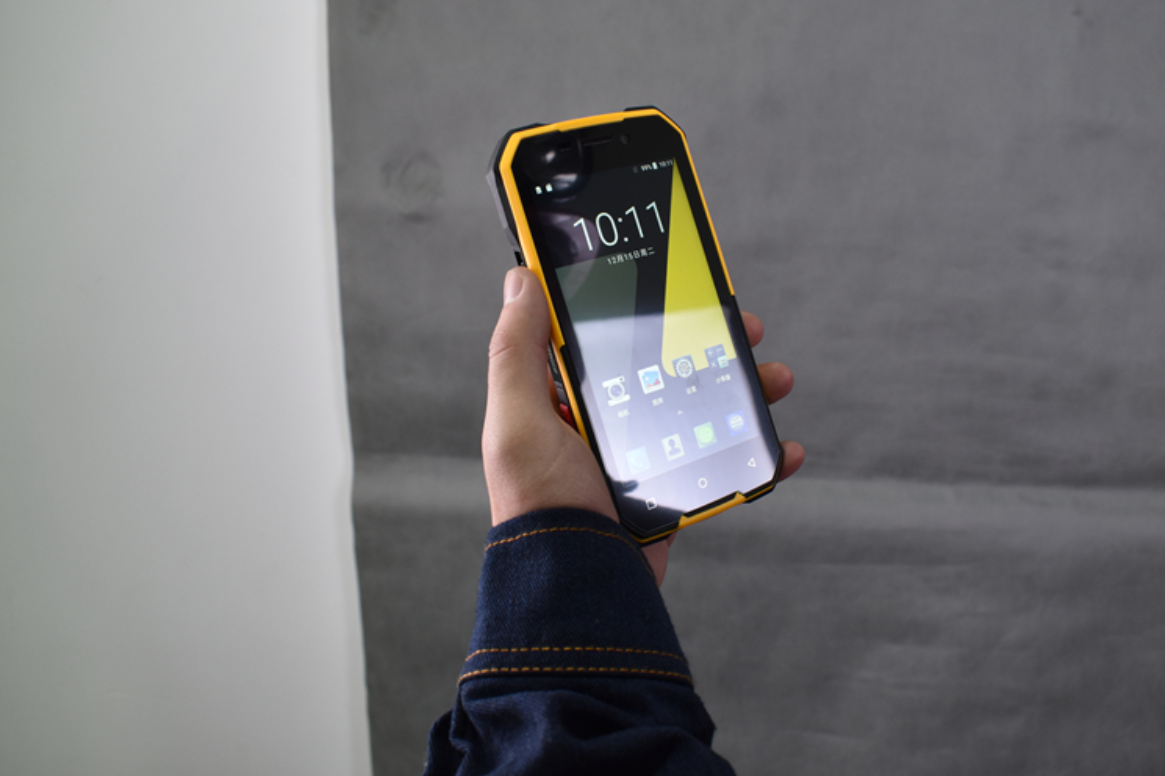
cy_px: 364
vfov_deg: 44.9
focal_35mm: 29
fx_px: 938
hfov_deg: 63.6
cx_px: 610
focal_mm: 18
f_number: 6.3
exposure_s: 1/30
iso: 360
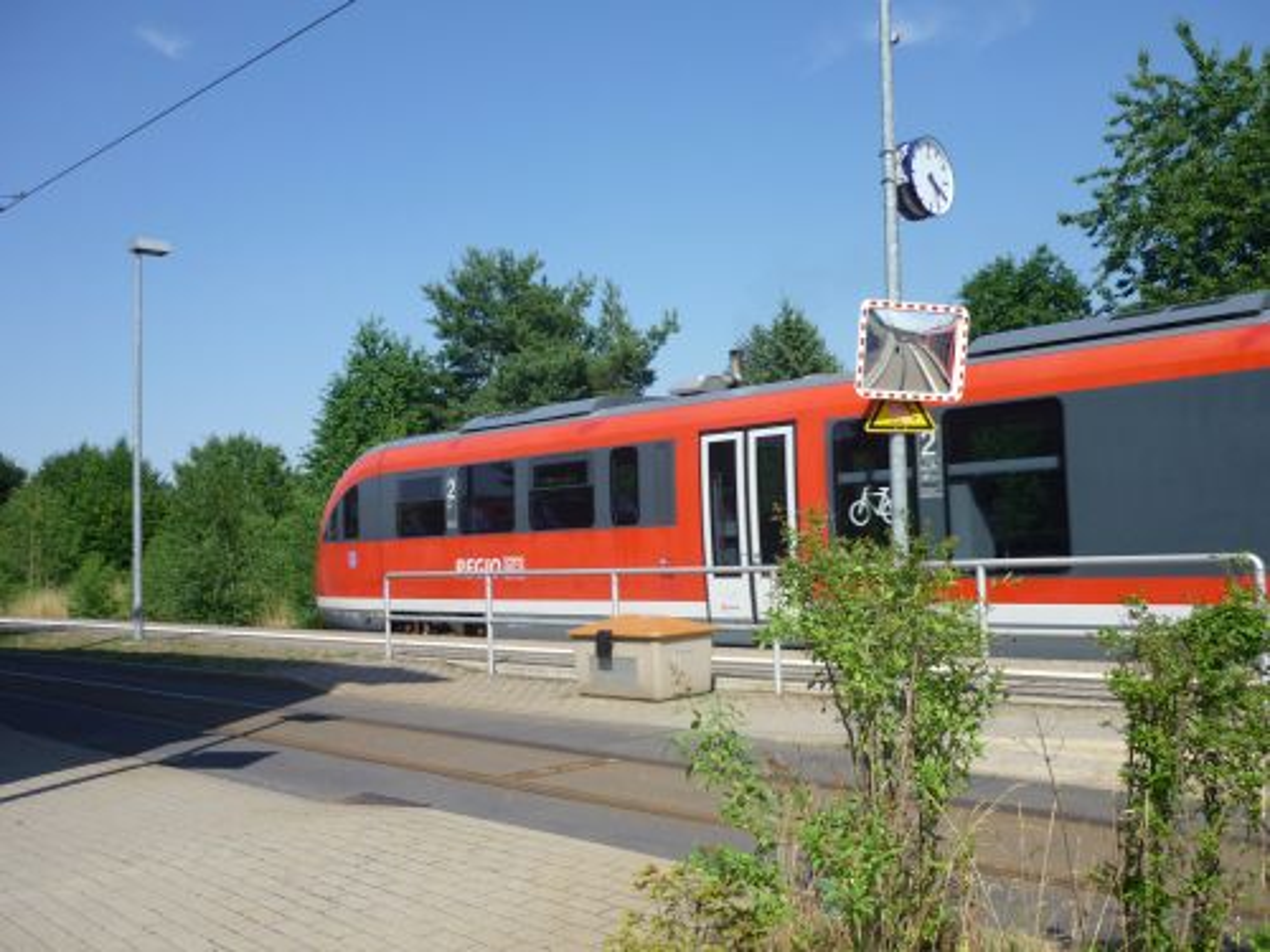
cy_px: 476
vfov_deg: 42.9
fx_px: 1211
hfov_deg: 55.4
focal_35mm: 33
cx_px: 635
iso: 80
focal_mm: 5.5
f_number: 8
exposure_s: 1/160
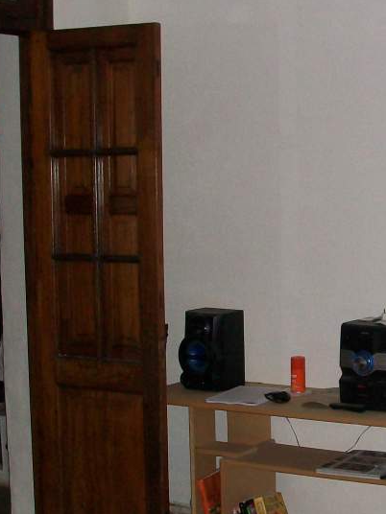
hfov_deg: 18.9
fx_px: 1145
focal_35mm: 77
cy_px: 264
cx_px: 327
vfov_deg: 25.3
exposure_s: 1/60
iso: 160
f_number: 2.8
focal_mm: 5.7
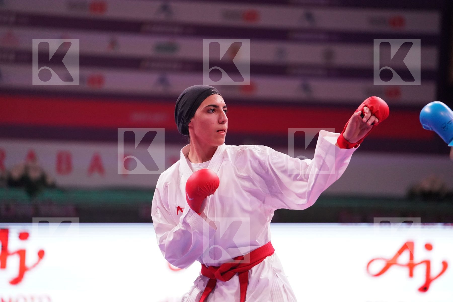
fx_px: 2516
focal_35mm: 200
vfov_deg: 6.9
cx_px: 226
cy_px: 151
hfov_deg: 10.3
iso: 5000
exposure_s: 1/1000
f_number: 2.8
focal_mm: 200
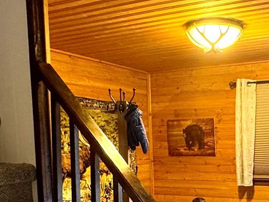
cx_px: 235
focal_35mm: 51
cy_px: 166
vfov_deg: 27.9
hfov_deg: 35.5
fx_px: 396
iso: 500
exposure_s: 1/60
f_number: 2.2
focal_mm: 2.22
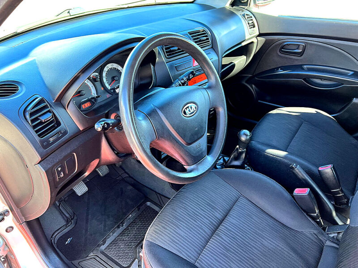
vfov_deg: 53.1
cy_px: 134
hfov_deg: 67.3
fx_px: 269
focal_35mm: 26
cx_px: 179
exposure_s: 1/120
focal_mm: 5.7
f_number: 1.5
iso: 125
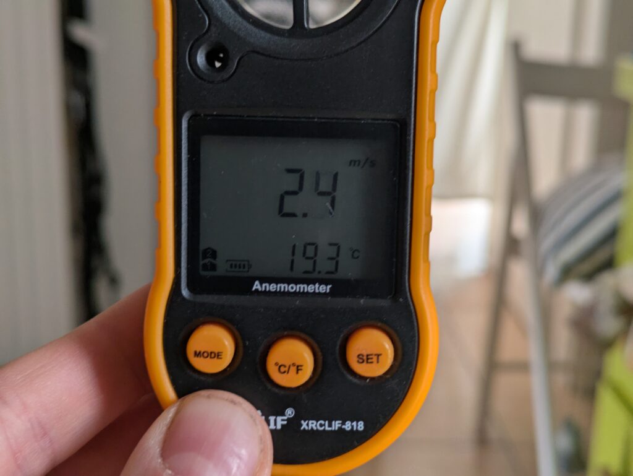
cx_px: 316
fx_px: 933
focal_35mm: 51
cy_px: 238
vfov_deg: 28.6
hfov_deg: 37.5
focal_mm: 5.43
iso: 82
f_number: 1.89
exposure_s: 1/60
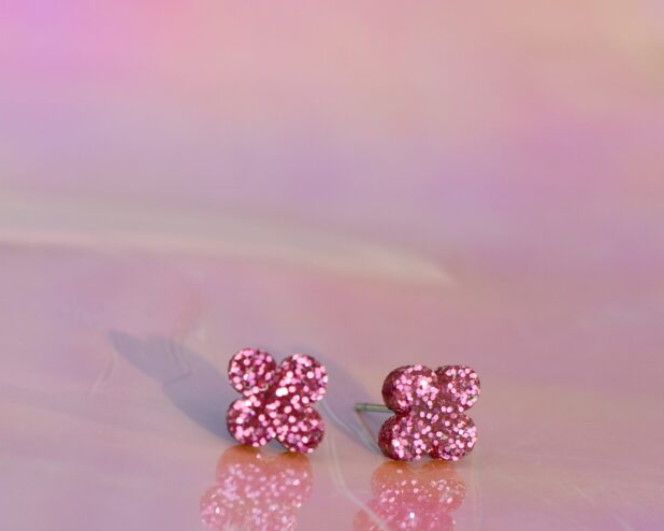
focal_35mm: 77
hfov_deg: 24.8
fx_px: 1513
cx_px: 342
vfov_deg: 19.4
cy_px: 515
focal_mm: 35
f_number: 4.5
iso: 200
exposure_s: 1/800
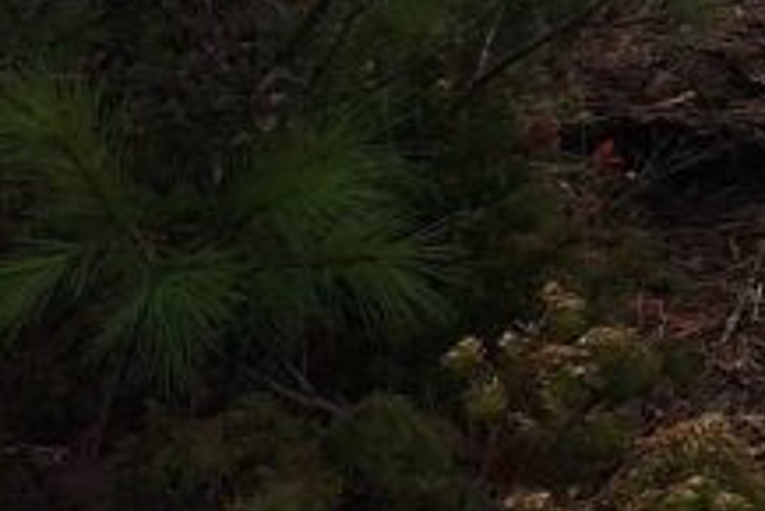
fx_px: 2403
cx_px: 1572
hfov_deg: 14.6
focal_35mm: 113
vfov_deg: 10.2
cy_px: -804
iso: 40
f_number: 1.8
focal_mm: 5.54
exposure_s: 1/6135
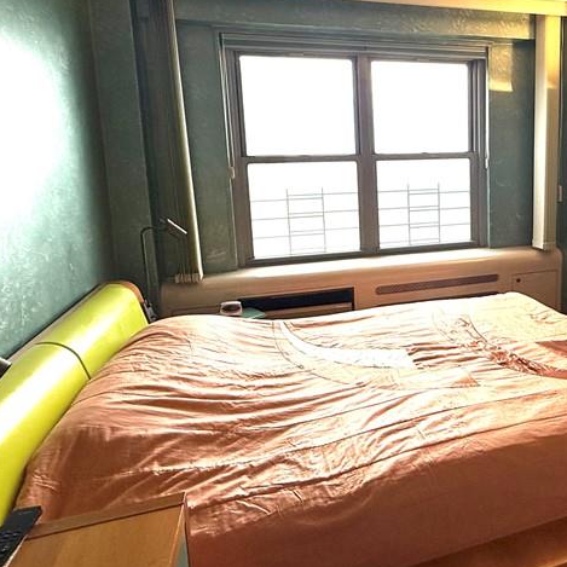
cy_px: 225
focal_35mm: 27
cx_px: 439
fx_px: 500
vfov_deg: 58.6
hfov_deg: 55.6
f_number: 2.2
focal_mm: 2.22
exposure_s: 1/276
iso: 64
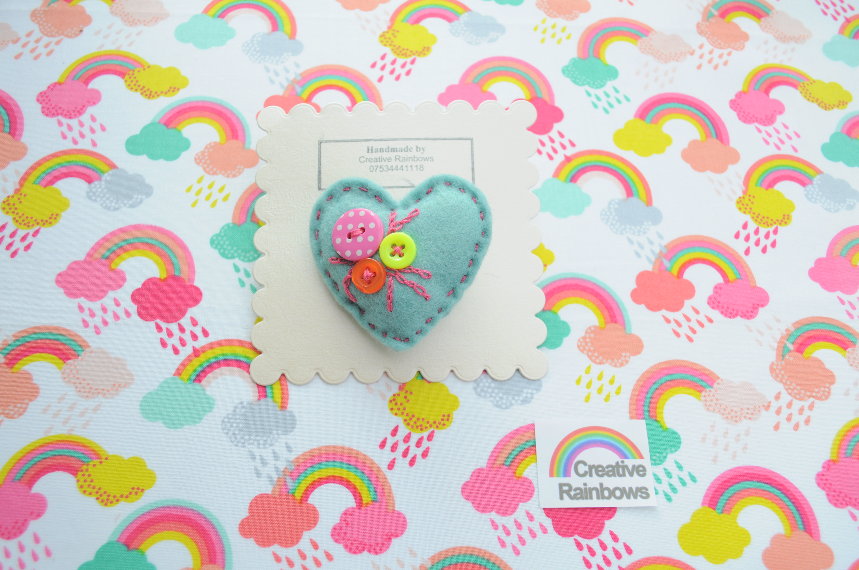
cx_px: 430
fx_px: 786
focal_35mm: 33
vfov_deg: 39.9
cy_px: 285
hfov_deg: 57.3
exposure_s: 1/125
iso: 250
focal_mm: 22
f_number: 5.6
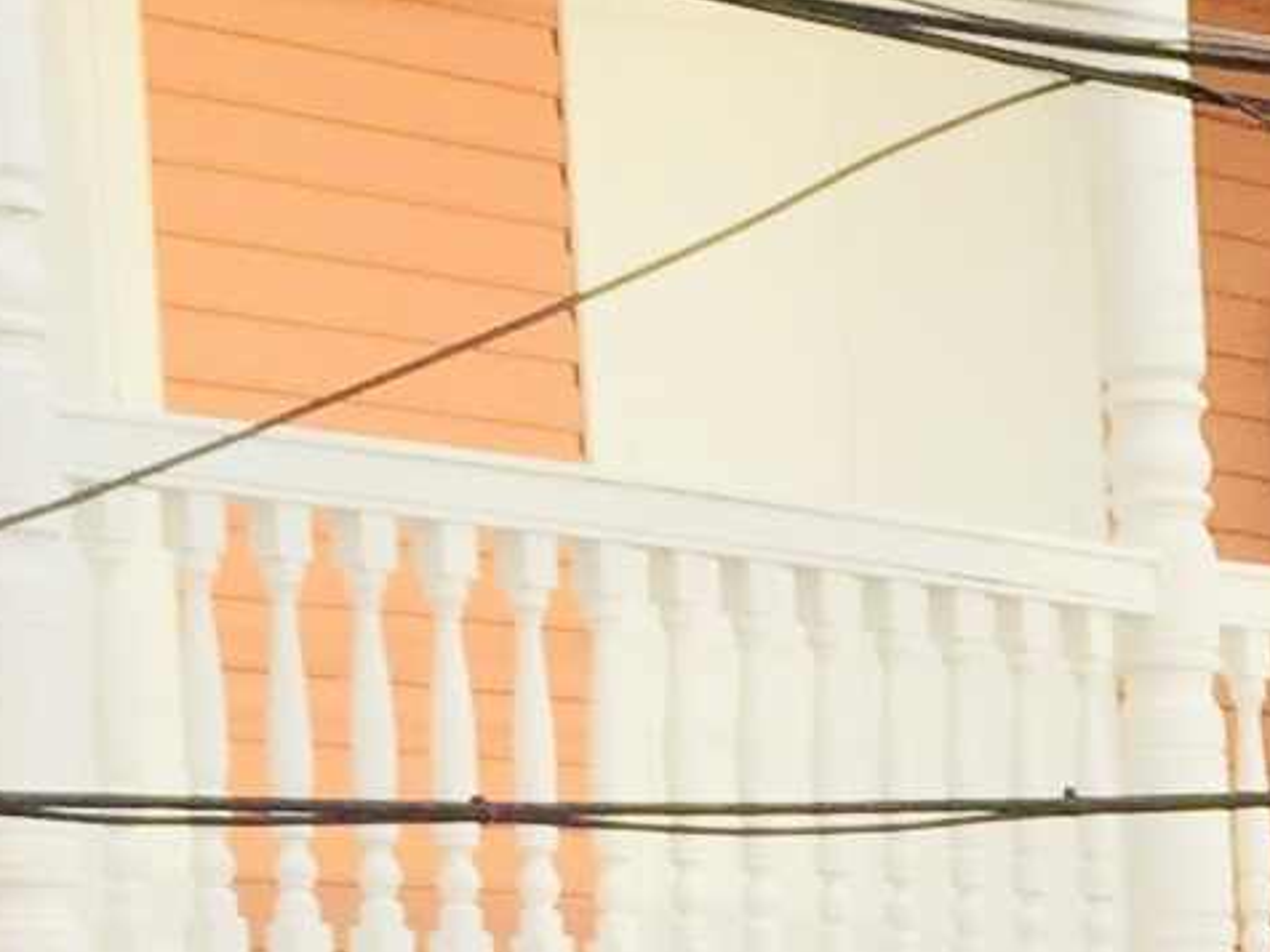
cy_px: 1891
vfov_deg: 7.2
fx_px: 7301
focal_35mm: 199
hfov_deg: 9.1
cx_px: 2884
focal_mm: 4.15
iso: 32
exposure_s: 1/366
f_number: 2.2
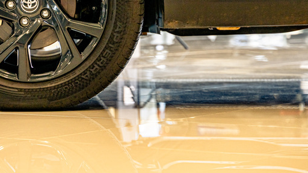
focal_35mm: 157
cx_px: 20
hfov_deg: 13.6
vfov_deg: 7.7
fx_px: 1282
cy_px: -28
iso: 200
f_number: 4
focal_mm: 75
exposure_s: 1/125
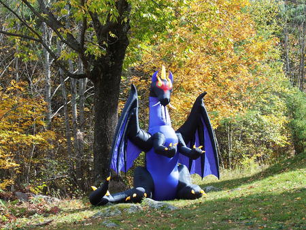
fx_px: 991
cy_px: 115
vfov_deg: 13.2
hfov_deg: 17.6
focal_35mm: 112
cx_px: 153
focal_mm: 24
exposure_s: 1/400
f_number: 3.5
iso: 100
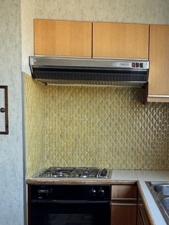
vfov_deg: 39.7
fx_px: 306
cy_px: 159
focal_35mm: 47
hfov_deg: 30.0
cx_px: 139
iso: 100
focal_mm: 2.22
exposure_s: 1/99
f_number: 2.2
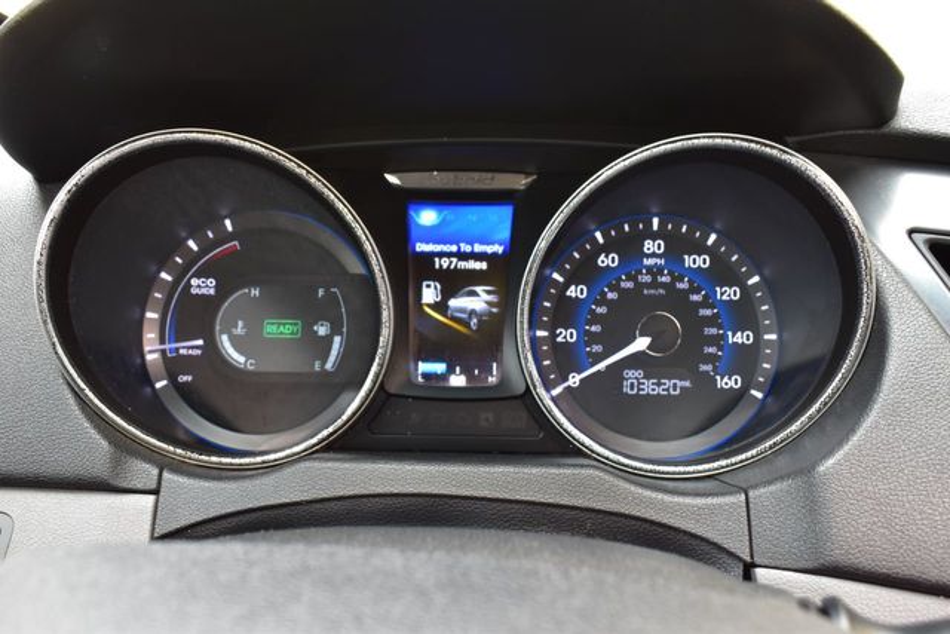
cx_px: 475
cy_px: 317
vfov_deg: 40.0
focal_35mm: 33
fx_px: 871
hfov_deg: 57.2
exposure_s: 1/20
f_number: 6.3
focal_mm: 22
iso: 400
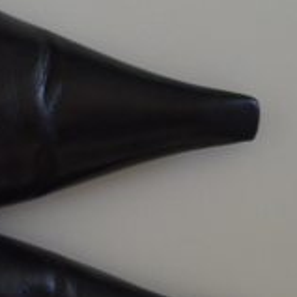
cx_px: -136
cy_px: 191
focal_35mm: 101
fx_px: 980
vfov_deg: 17.2
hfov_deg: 15.9
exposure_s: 1/100
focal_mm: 18
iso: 400
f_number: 5
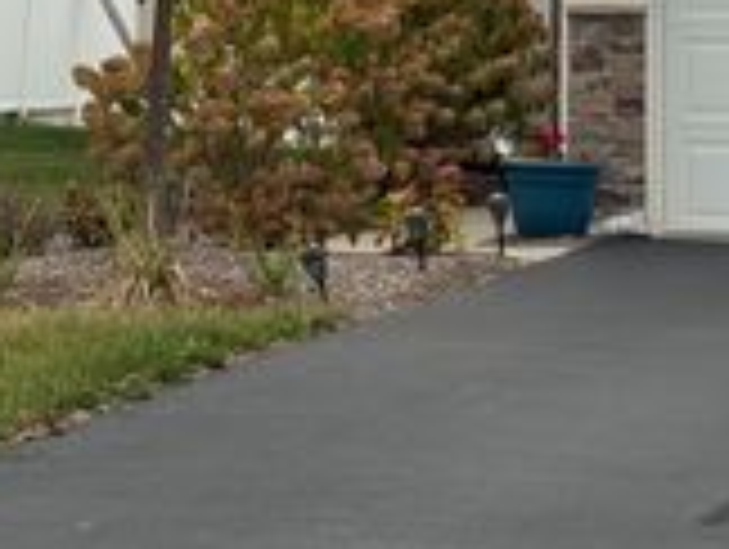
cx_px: 567
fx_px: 3121
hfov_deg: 13.3
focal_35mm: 148
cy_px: -290
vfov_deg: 9.7
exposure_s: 1/572
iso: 64
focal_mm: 6.76
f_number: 1.78
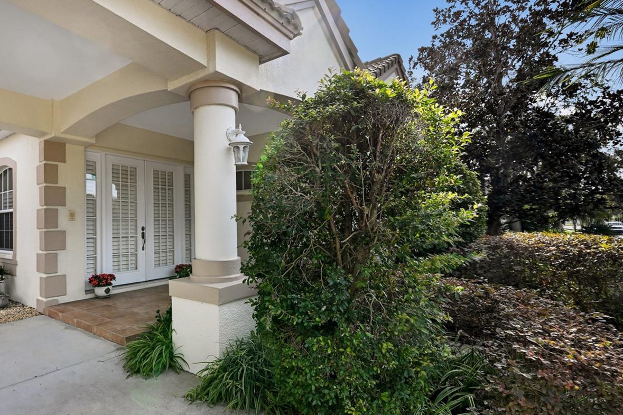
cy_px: 221
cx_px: 227
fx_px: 340
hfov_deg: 83.0
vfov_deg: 62.6
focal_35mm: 20
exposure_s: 1/800
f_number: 8
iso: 3200
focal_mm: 14.5
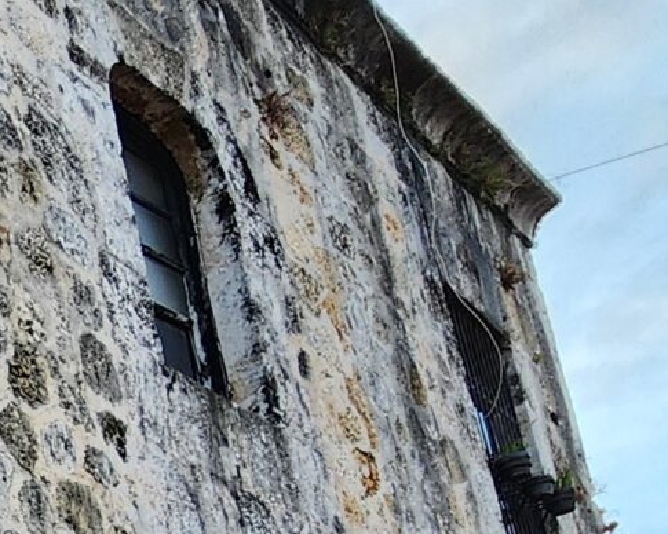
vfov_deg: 19.4
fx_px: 1325
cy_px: 835
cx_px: -625
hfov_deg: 19.0
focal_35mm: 67
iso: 80
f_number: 2.2
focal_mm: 2.2
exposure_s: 1/120
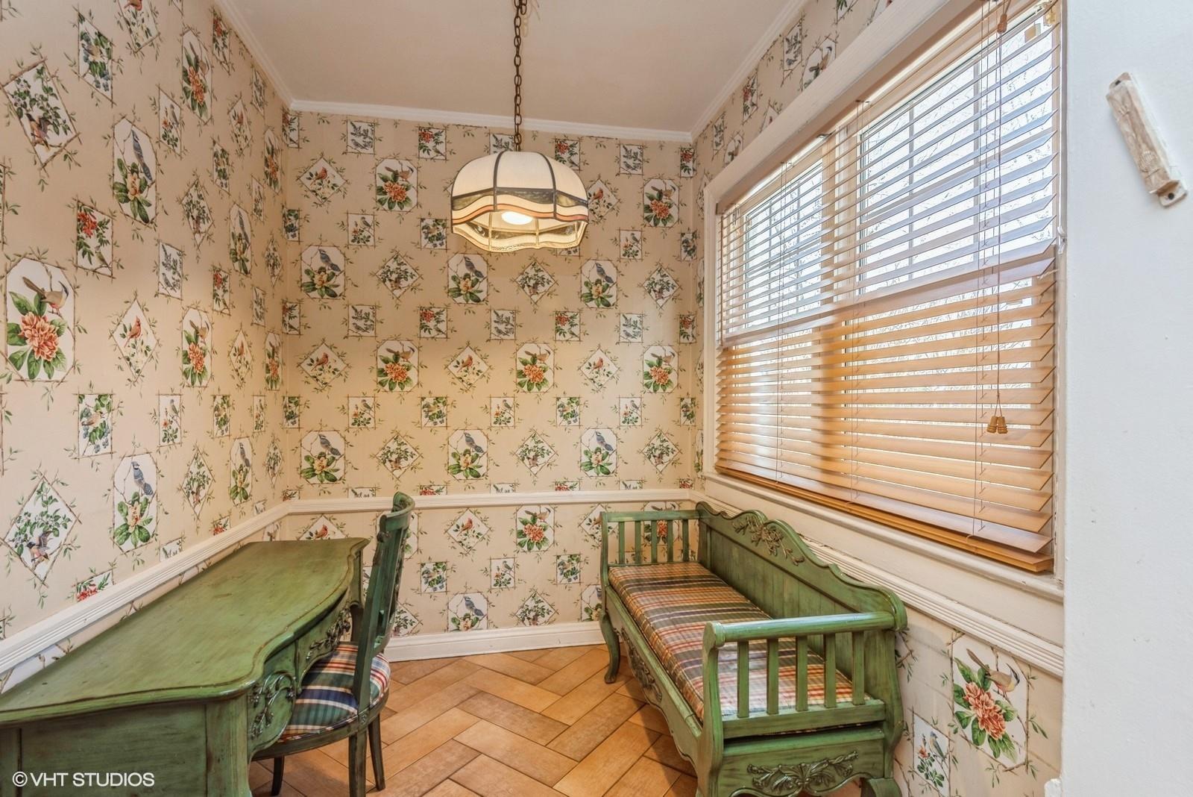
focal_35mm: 16
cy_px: 398
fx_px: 530
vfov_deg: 73.8
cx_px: 596
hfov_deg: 96.7
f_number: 9
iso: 200
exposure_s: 1/10
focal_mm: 16
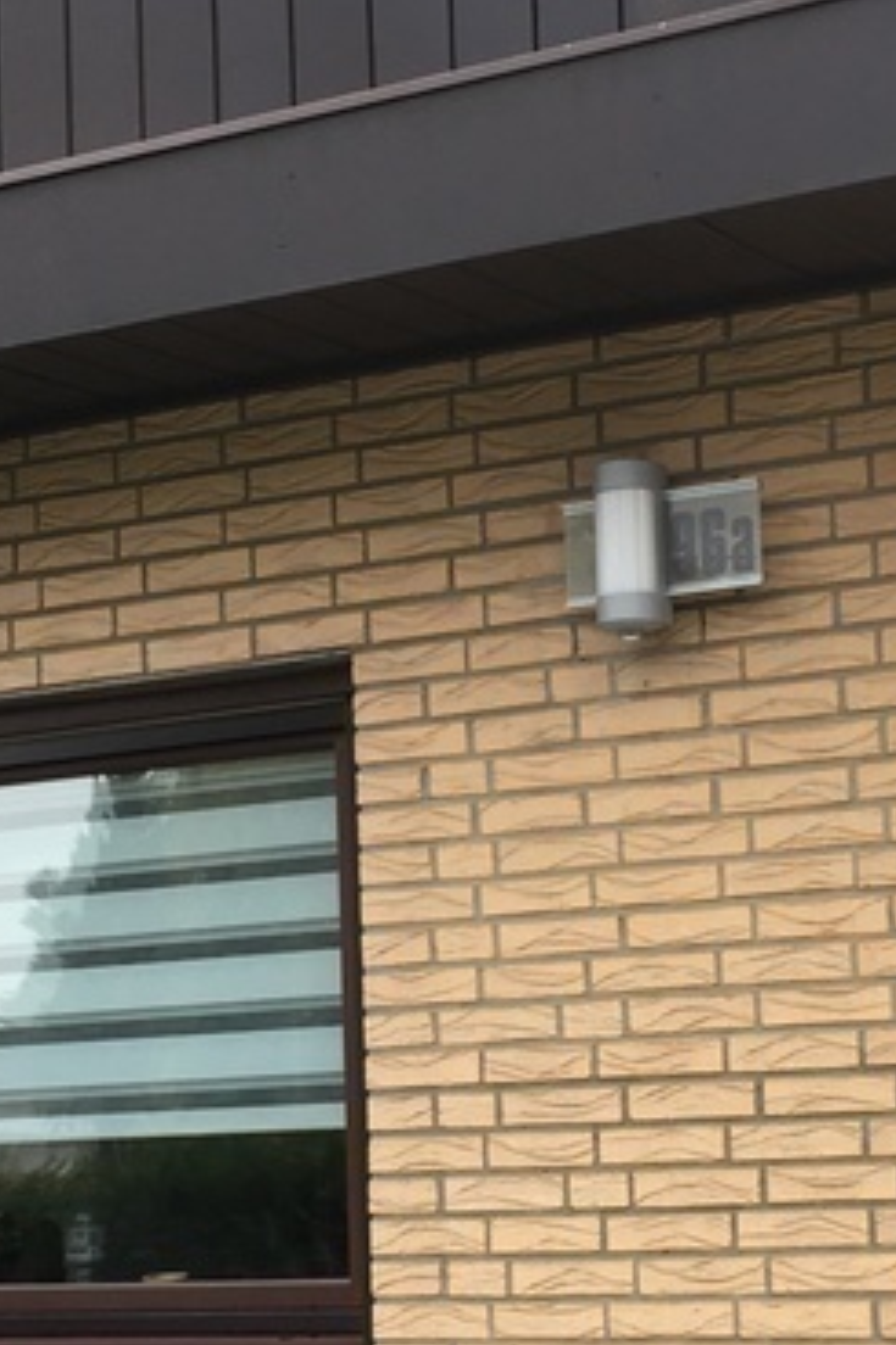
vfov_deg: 24.2
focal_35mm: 84
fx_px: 3139
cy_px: 815
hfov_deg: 16.2
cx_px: 501
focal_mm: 4.15
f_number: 2.2
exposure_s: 1/170
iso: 25
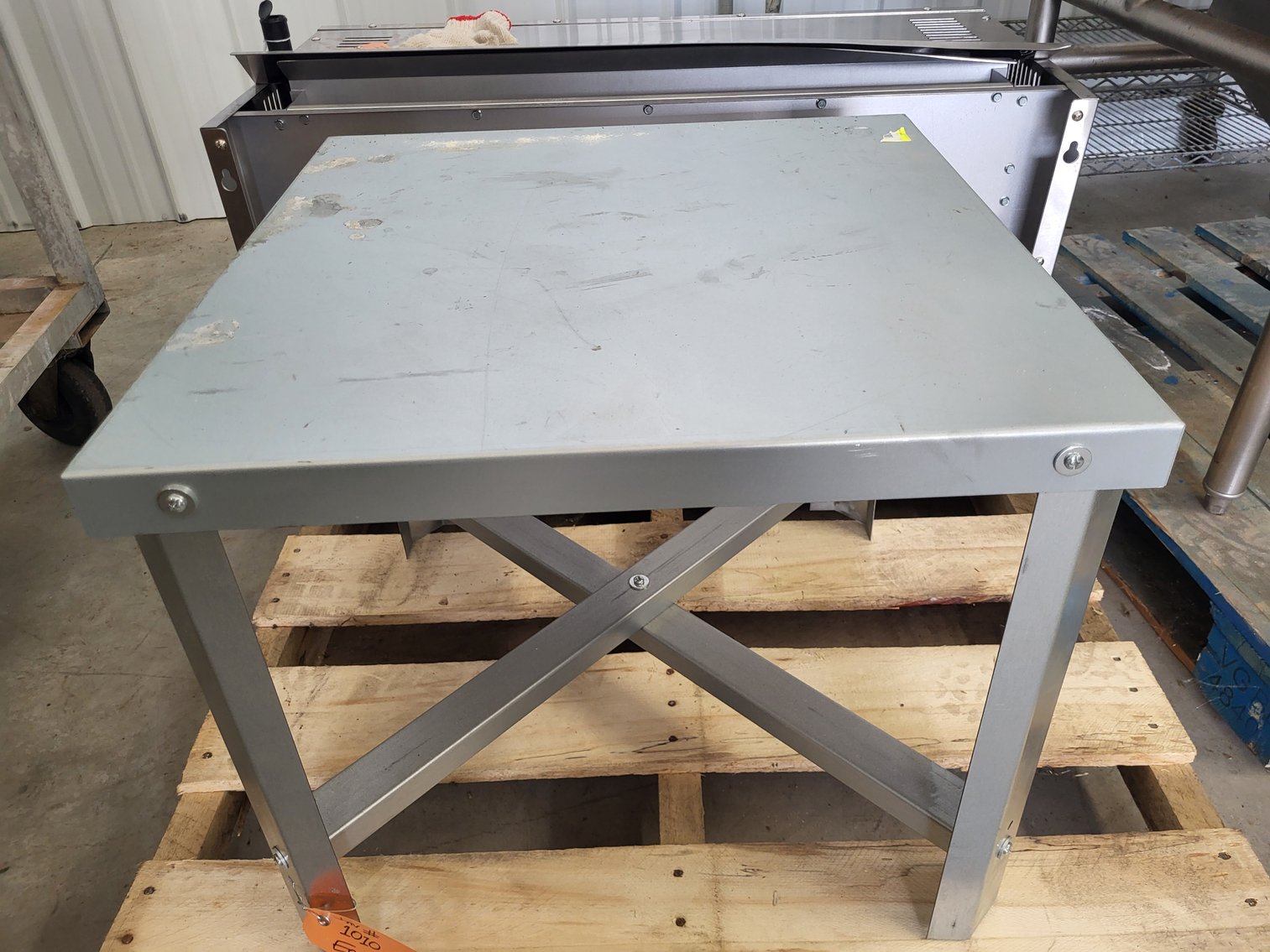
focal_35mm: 26
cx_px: 635
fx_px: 954
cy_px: 476
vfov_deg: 53.1
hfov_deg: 67.3
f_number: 1.8
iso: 200
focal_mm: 5.4
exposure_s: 1/60
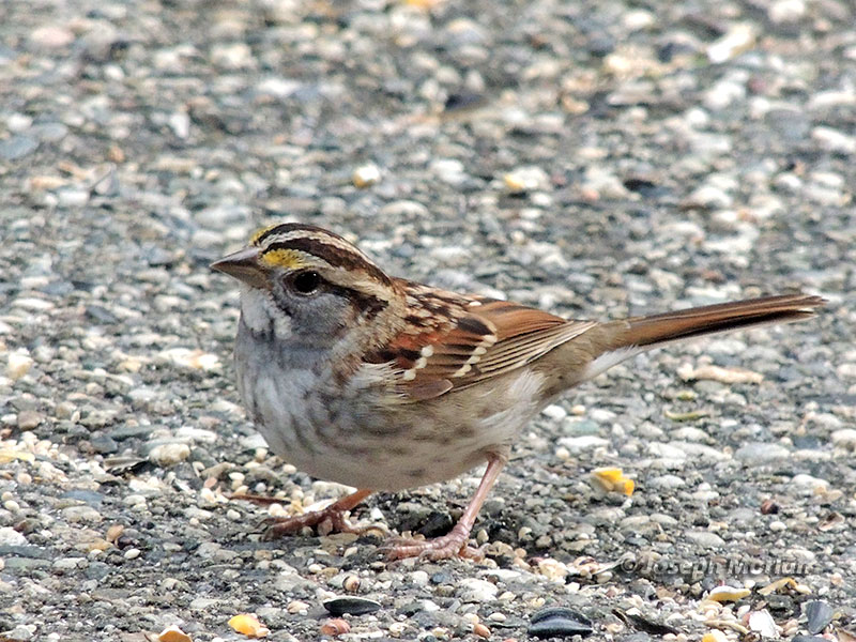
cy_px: 321
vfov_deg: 2.0
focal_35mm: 750
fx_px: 18546
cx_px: 428
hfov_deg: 2.6
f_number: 5.1
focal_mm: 133.7
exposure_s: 1/200
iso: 800
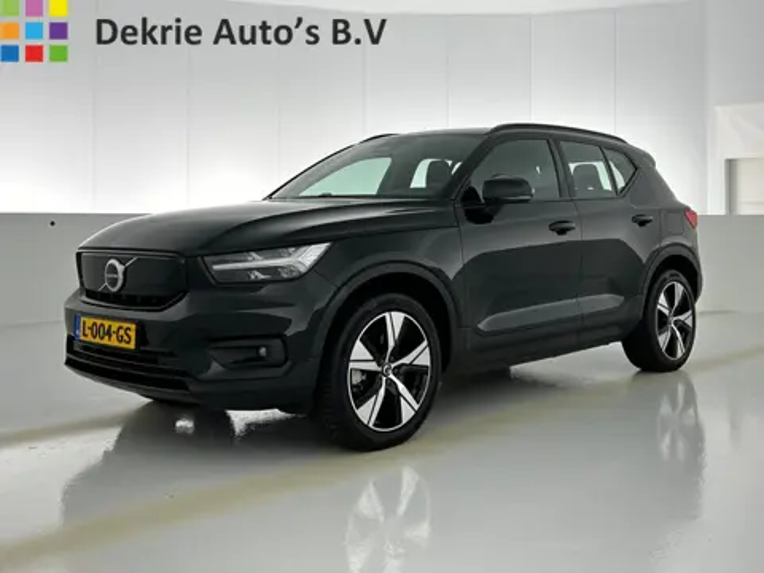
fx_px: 574
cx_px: 382
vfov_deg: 53.1
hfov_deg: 67.3
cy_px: 286
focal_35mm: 26
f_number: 1.5
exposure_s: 1/120
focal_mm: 5.7
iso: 125
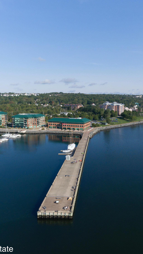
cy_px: 125
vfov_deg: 64.3
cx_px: 98
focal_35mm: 30
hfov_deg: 38.4
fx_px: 202
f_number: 2.8
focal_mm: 3.61
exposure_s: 1/1200
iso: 100
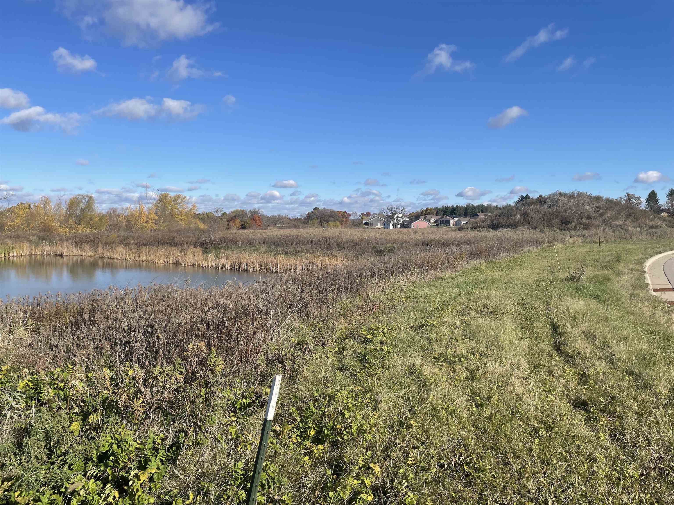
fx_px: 506
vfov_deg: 53.1
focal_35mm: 26
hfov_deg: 67.3
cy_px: 252
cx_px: 337
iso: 32
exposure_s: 1/4132
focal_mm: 4.2
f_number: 1.6
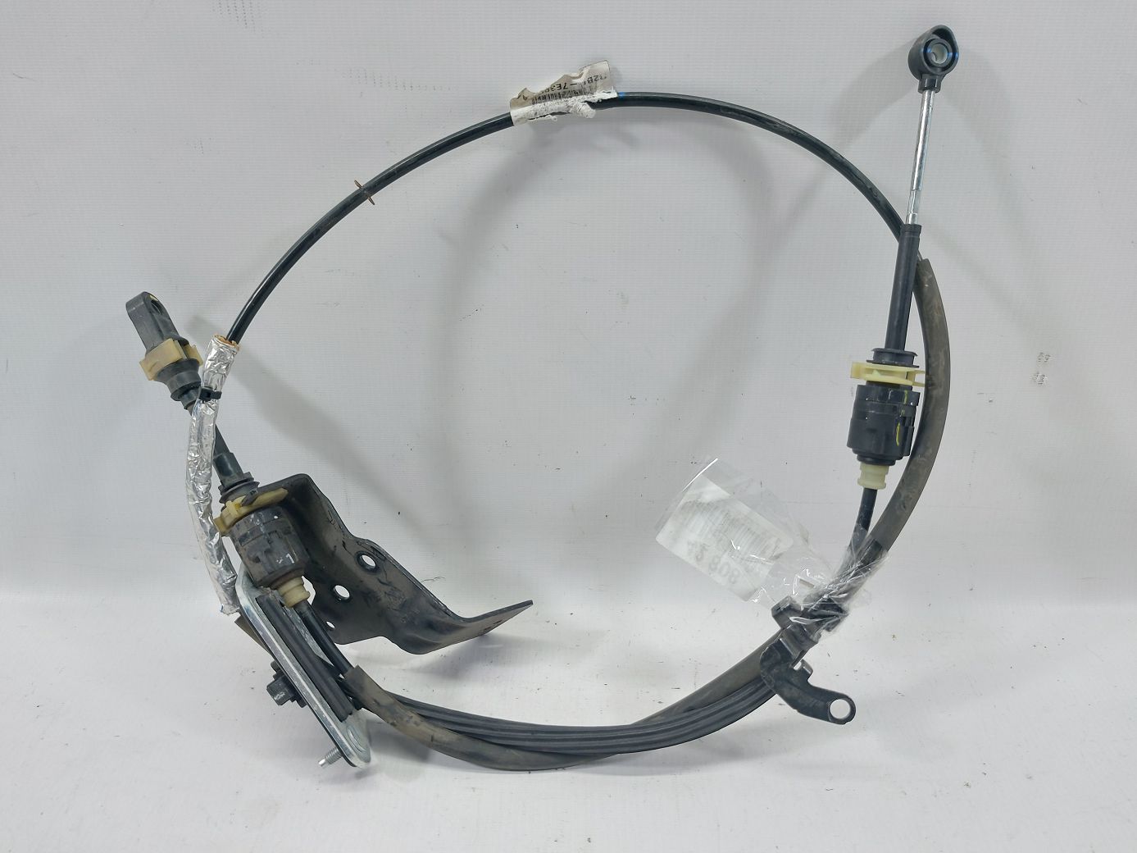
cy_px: 426
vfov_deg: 56.8
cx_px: 568
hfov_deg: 71.6
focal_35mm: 24
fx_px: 788
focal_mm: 5.23
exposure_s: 1/50
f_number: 1.8
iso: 100
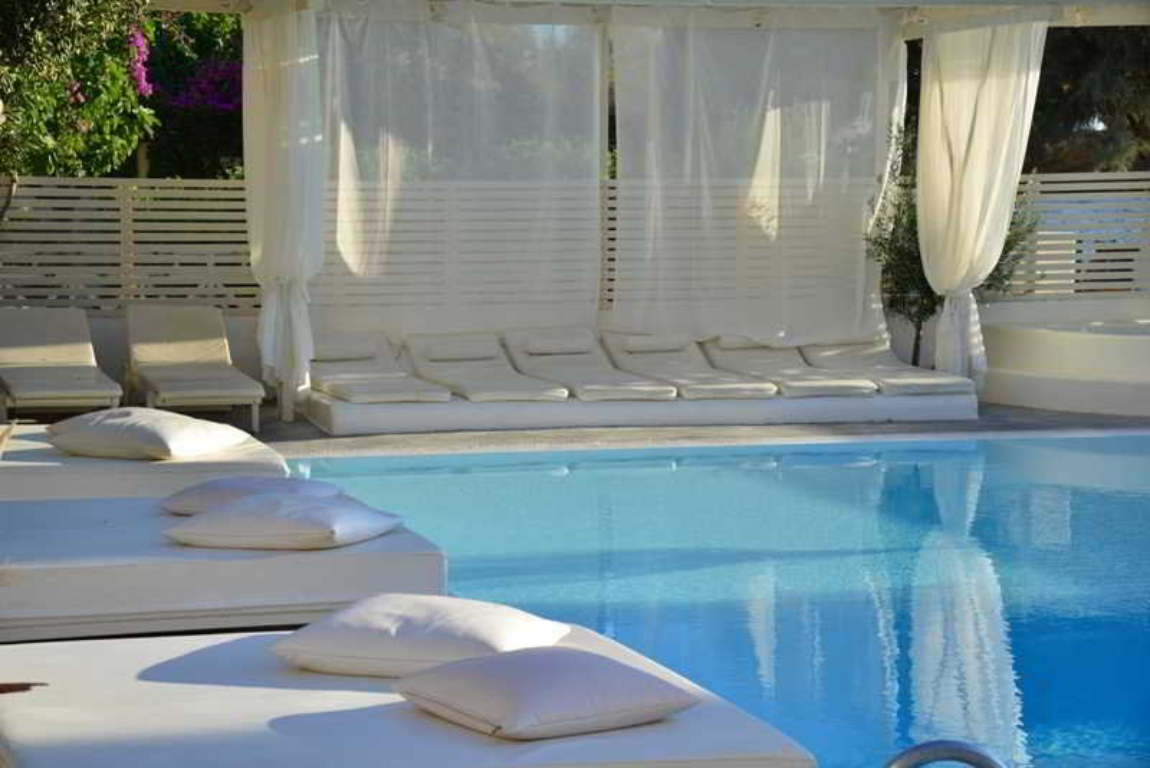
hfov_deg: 24.8
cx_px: 575
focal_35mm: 82
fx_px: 2620
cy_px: 384
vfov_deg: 16.7
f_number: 13
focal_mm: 82
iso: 200
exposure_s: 1/100
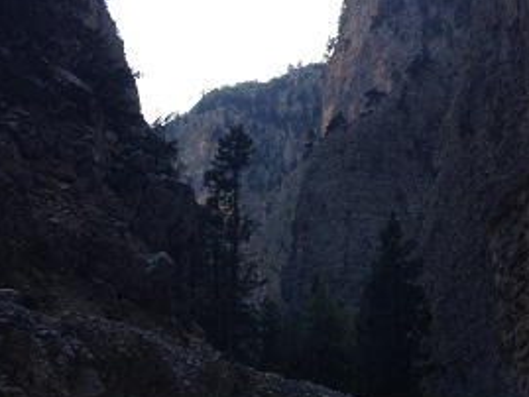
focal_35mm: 52
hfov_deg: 36.8
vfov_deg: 28.1
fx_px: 795
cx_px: 277
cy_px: 189
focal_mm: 4.28
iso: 50
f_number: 2.4
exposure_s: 1/231
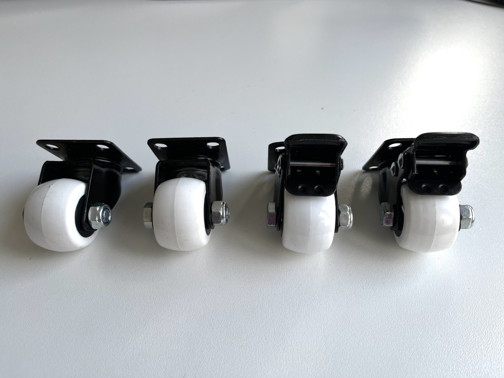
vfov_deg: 53.1
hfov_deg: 67.3
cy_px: 189
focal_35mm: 26
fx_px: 379
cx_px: 252
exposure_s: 1/260
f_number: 1.6
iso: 40
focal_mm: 5.1
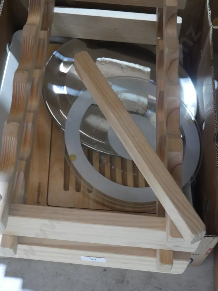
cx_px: 109
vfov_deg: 33.2
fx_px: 487
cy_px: 146
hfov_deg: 25.3
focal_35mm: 58
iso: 2000
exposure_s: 1/60
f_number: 5.4
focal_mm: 29
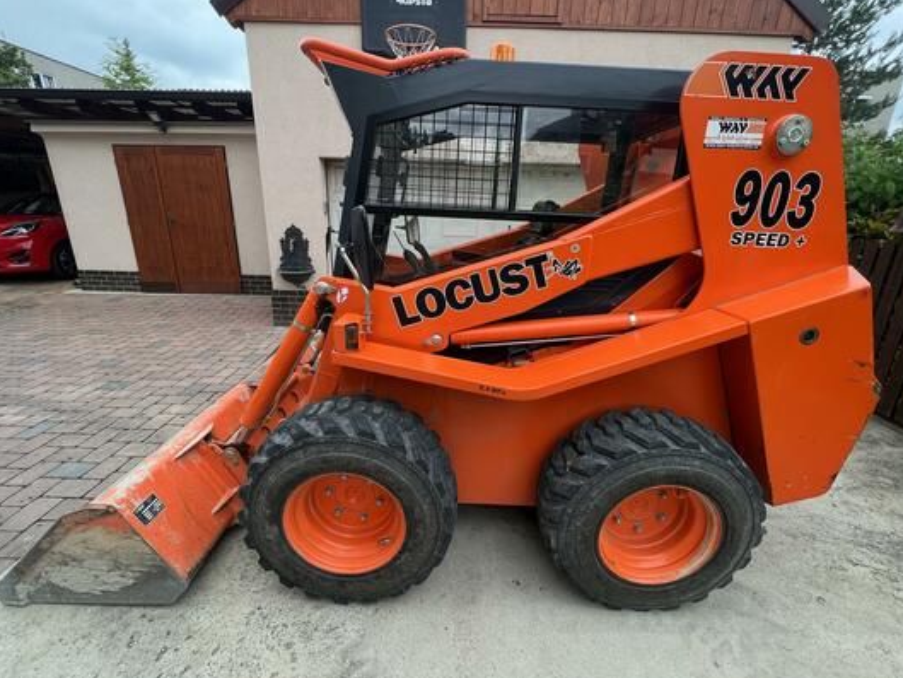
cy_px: 331
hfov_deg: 102.1
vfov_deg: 85.7
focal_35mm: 14
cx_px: 452
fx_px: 365
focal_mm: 1.57
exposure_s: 1/248
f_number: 1.8
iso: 32
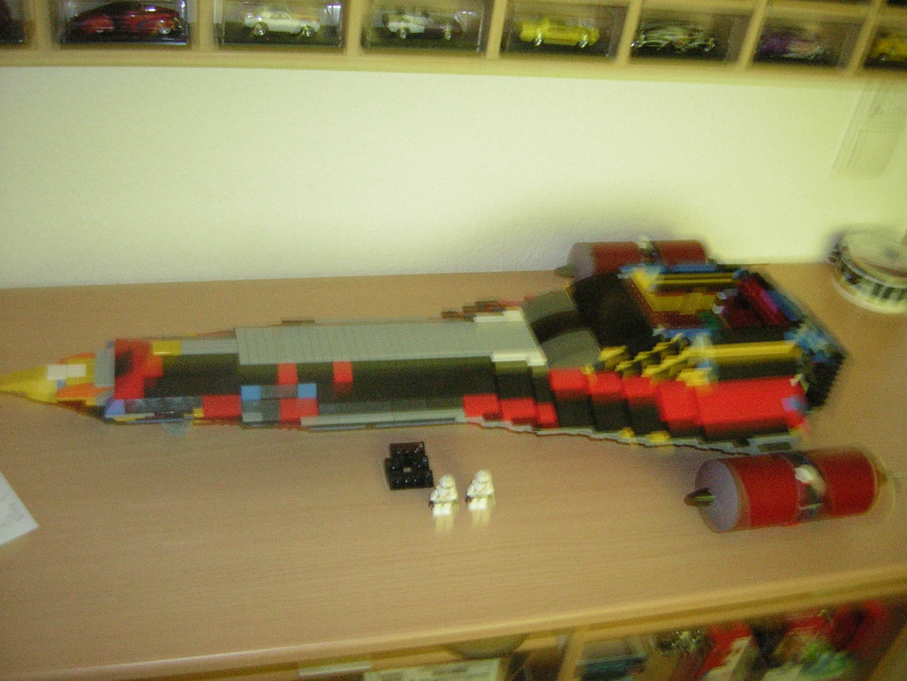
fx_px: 943
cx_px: 454
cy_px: 340
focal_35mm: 36
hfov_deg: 51.4
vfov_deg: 39.7
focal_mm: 4.7
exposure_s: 1/2.9
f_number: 2.6
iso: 200
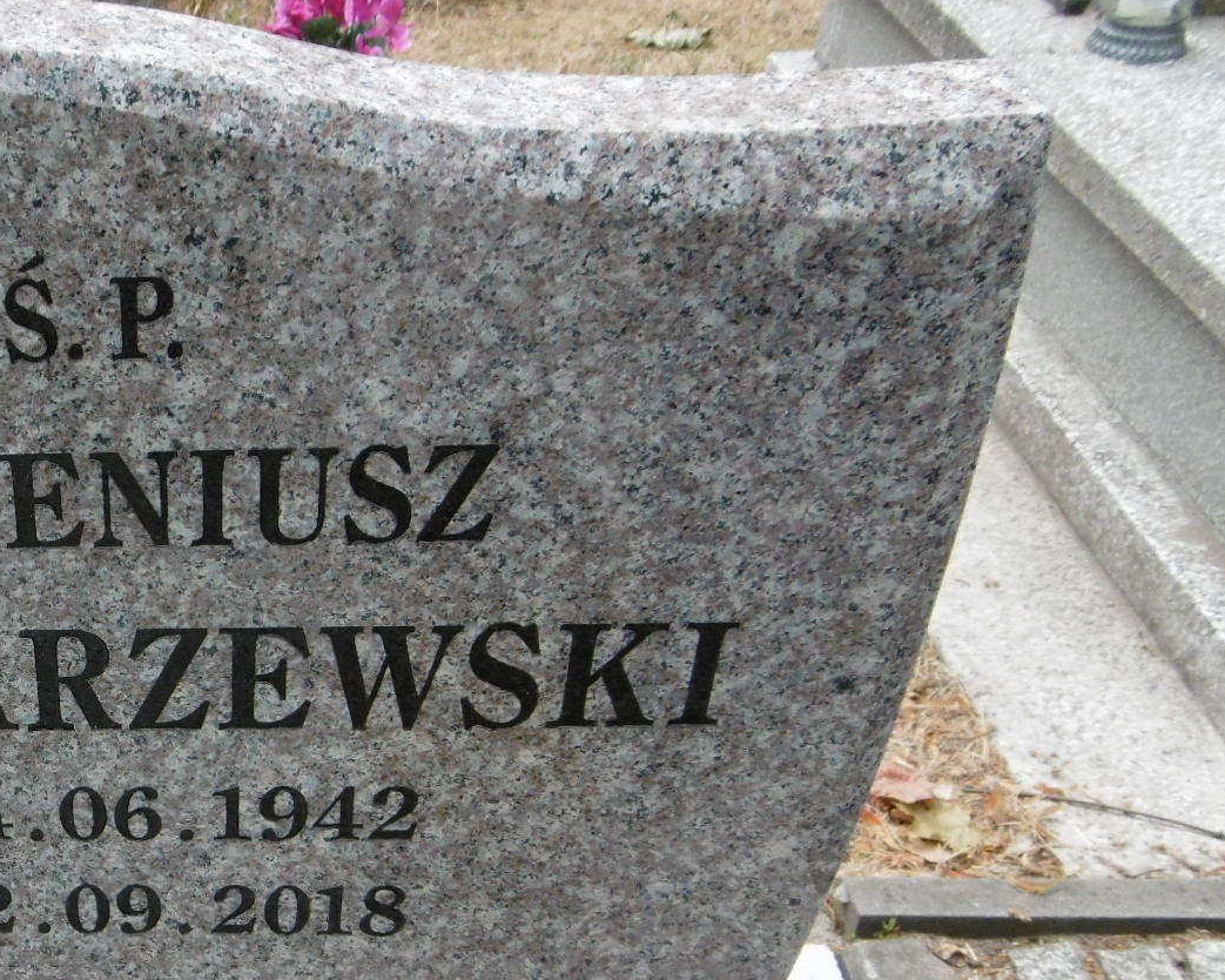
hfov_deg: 36.8
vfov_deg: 32.3
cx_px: 39
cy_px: 690
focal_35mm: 46
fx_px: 1667
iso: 100
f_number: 3.1
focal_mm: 4.3
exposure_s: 1/500
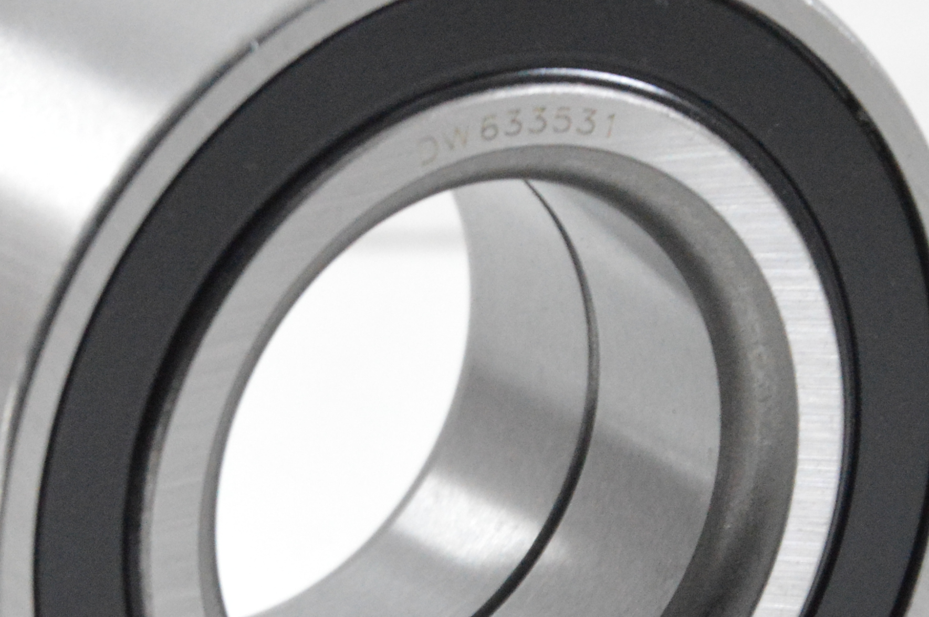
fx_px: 9204
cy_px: 429
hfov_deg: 5.8
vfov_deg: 3.8
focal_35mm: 357
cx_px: 382
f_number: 7.1
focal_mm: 70
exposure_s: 1/100
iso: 3200
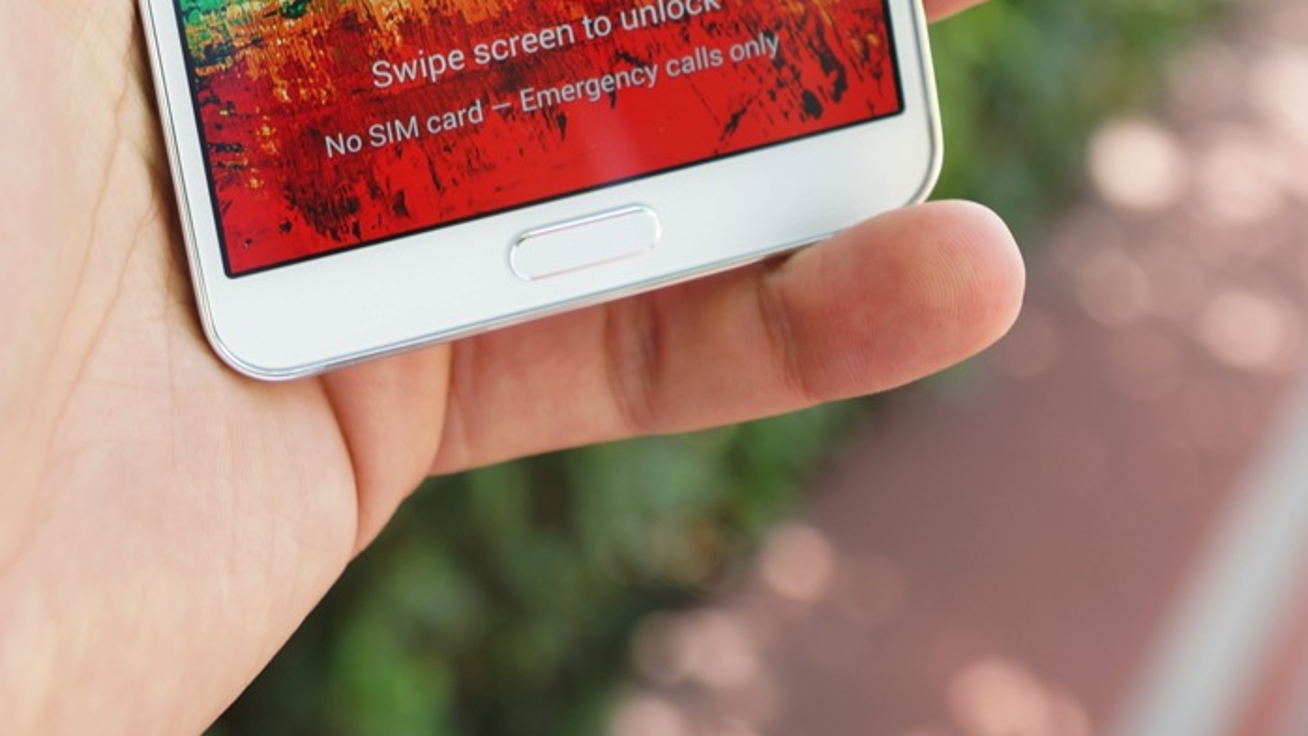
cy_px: -456
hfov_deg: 29.2
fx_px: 2498
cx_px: 489
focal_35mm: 72
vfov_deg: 15.2
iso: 100
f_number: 2.8
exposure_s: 1/100
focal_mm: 24
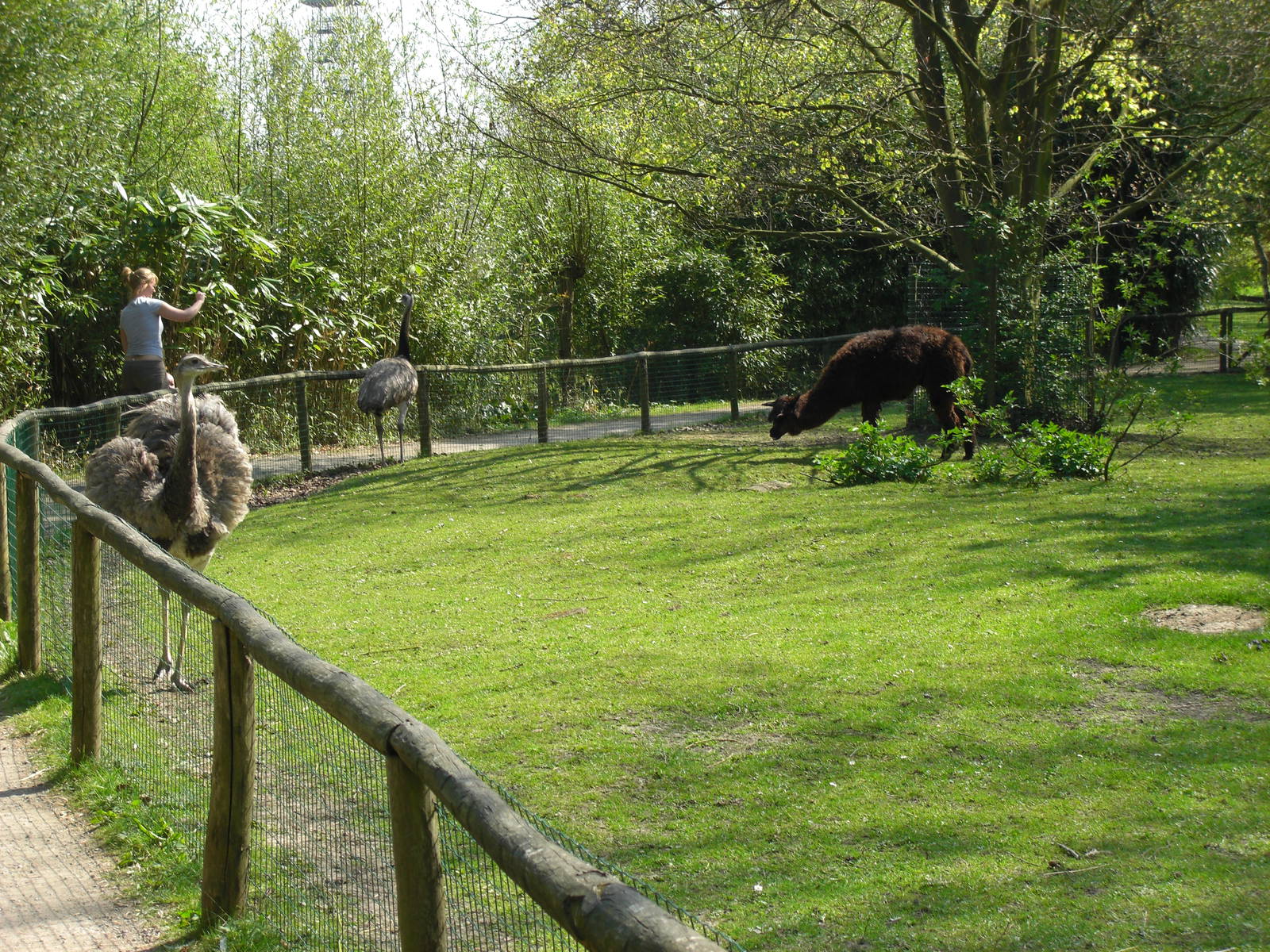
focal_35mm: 80
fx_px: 2935
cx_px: 635
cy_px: 476
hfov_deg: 24.4
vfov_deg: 18.4
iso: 80
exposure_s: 1/250
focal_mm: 16.6
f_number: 4.4
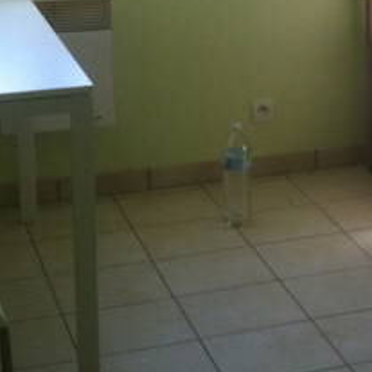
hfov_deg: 14.1
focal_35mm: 118
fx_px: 1435
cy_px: -11
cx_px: 507
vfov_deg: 14.5
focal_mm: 3.85
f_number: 2.8
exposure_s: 1/120
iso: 100
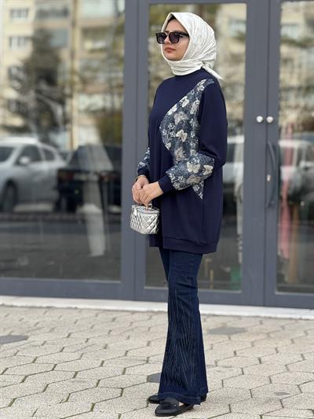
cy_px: 210
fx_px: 1451
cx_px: 157
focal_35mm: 120
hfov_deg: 12.4
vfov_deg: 16.4
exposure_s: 1/321
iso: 64
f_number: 2.8
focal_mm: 15.66
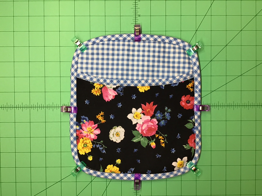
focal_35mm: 31
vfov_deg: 45.4
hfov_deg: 58.4
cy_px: 98
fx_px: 235
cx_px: 131
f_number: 2.4
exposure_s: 1/30
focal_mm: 3.3
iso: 25
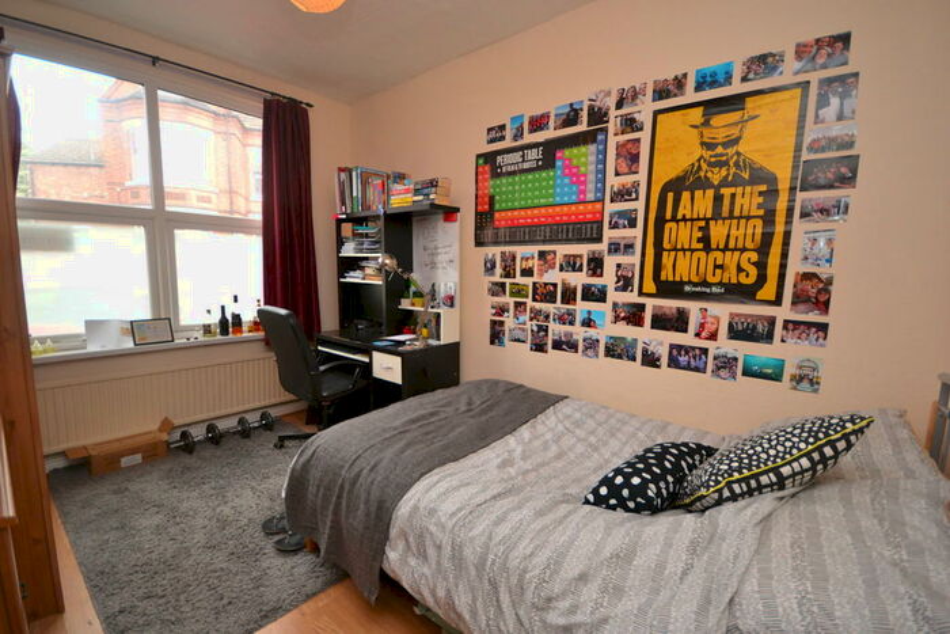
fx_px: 396
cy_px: 317
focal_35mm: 15
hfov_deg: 100.4
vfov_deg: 77.4
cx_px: 475
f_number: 4
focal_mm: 10
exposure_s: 1/60
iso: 500
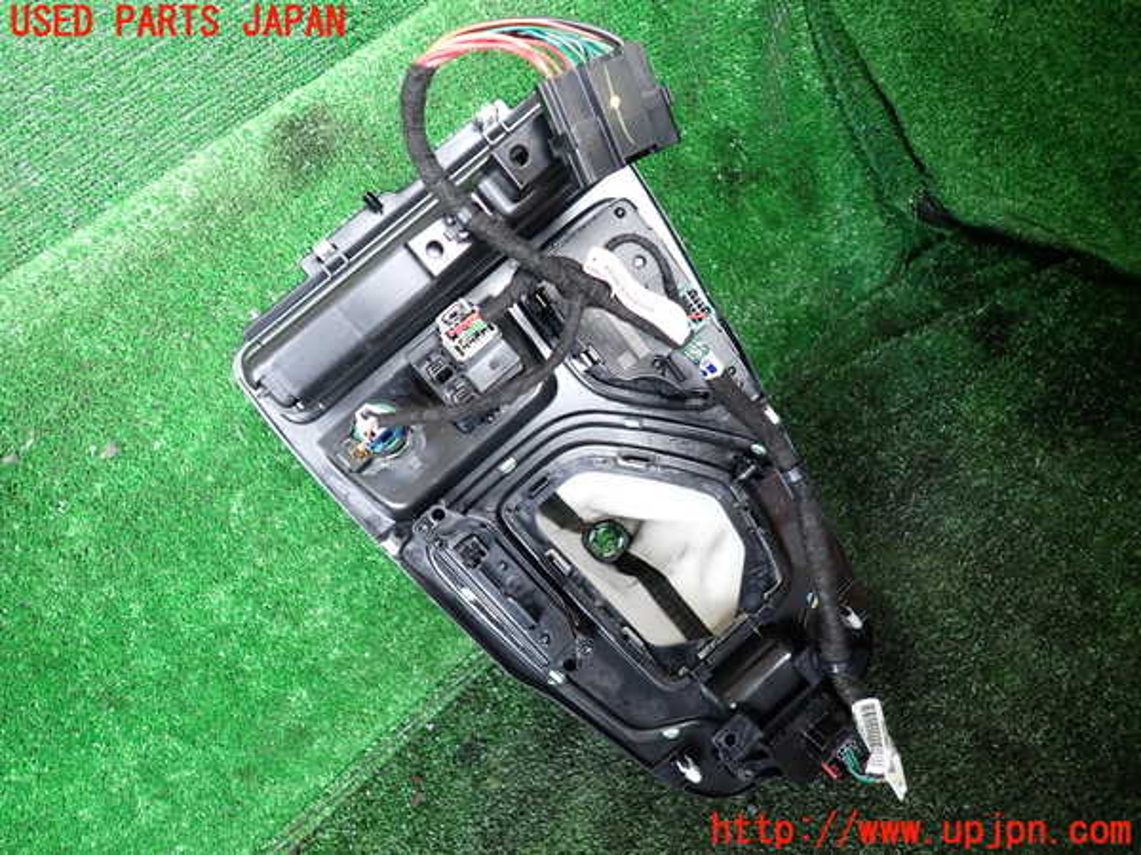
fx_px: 824
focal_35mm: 25
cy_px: 428
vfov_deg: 54.9
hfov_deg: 69.4
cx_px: 570
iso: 200
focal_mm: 4.5
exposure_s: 1/50
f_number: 2
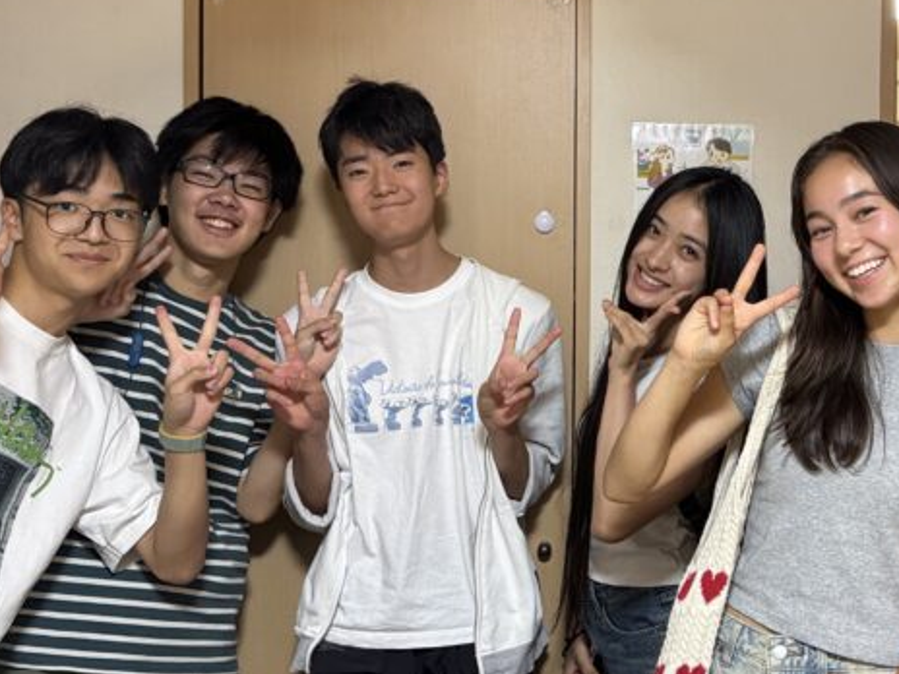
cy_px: 285
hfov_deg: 35.4
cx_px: 670
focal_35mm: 53
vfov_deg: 27.5
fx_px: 1376
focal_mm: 6.76
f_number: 1.78
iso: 400
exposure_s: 1/60
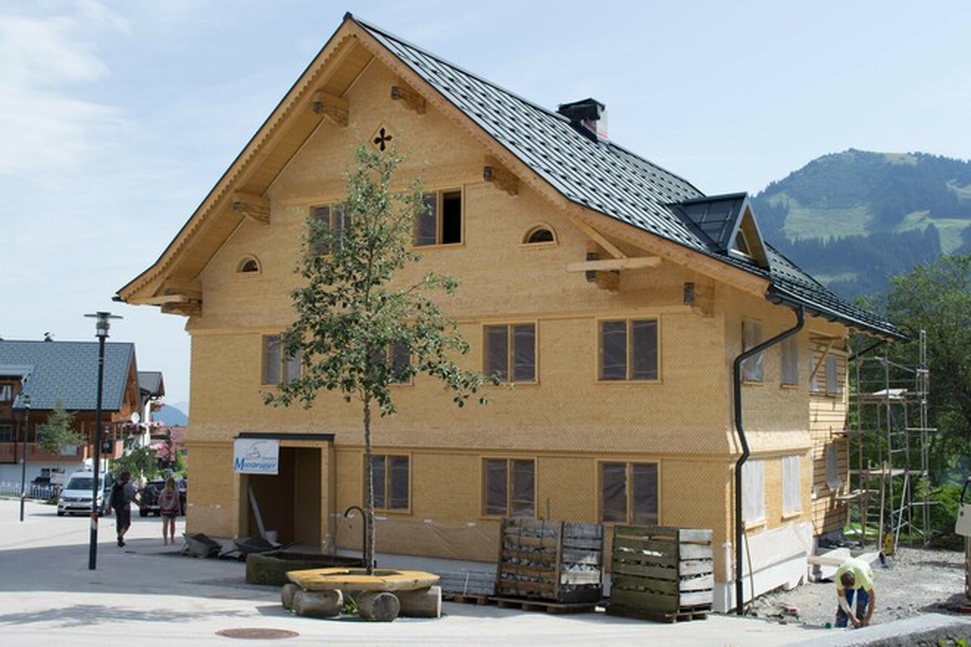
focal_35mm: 39
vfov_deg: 34.2
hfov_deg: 49.6
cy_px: 324
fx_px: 1052
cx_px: 486
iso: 100
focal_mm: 26
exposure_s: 1/200
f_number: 7.1
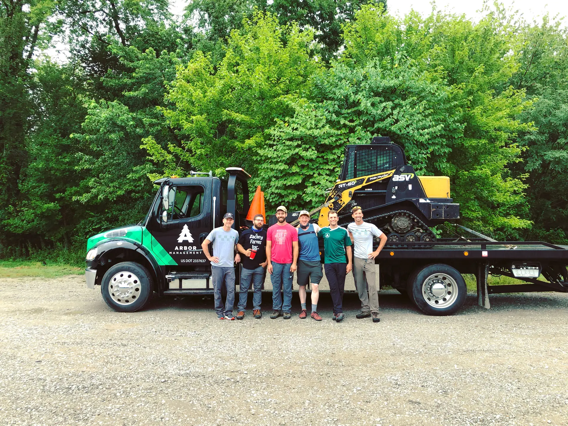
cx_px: 284
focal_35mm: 28
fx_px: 459
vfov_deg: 49.7
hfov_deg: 63.4
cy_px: 213
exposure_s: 1/70
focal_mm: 3.99
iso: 40
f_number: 1.8
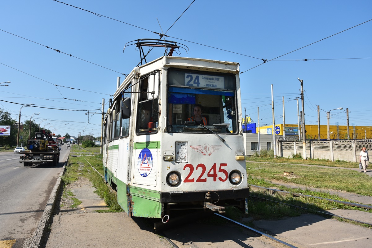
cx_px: 186
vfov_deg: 47.9
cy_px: 124
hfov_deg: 67.4
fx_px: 279
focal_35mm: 27
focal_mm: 18
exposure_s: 1/500
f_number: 8
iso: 140
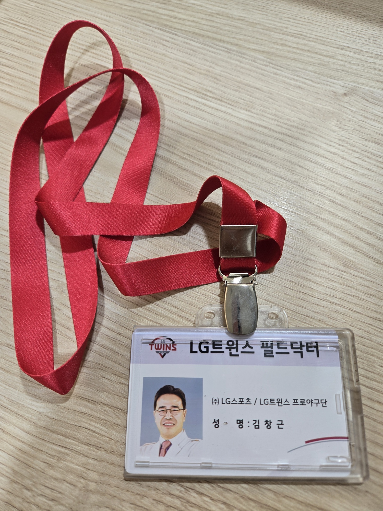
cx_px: 192
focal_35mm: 23
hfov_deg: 58.9
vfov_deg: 73.9
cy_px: 256
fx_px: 339
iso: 64
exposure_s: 1/120
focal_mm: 5.4
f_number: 1.8
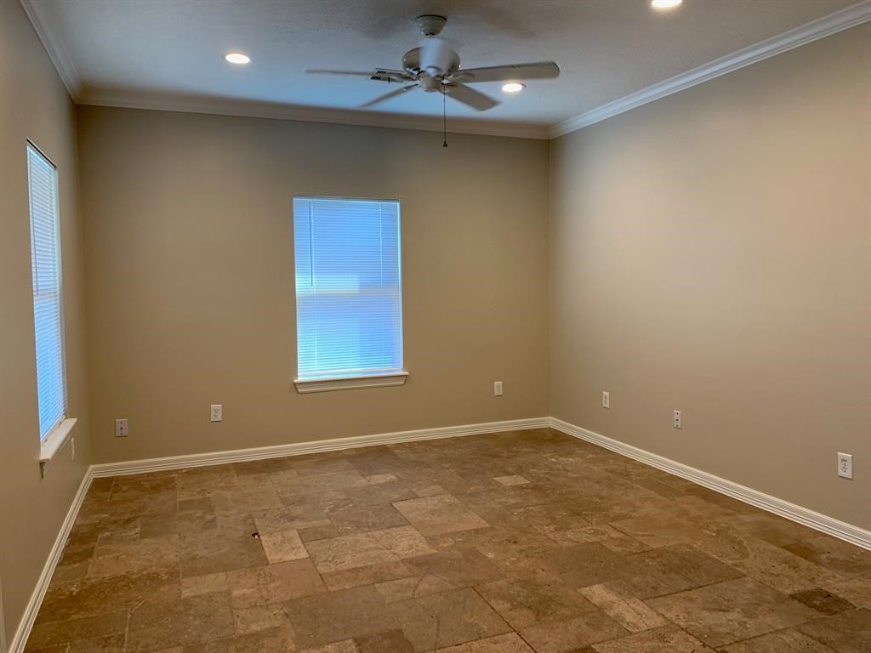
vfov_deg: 53.1
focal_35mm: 26
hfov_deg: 67.3
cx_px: 436
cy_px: 326
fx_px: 654
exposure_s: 1/60
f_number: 1.8
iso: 100
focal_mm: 4.25
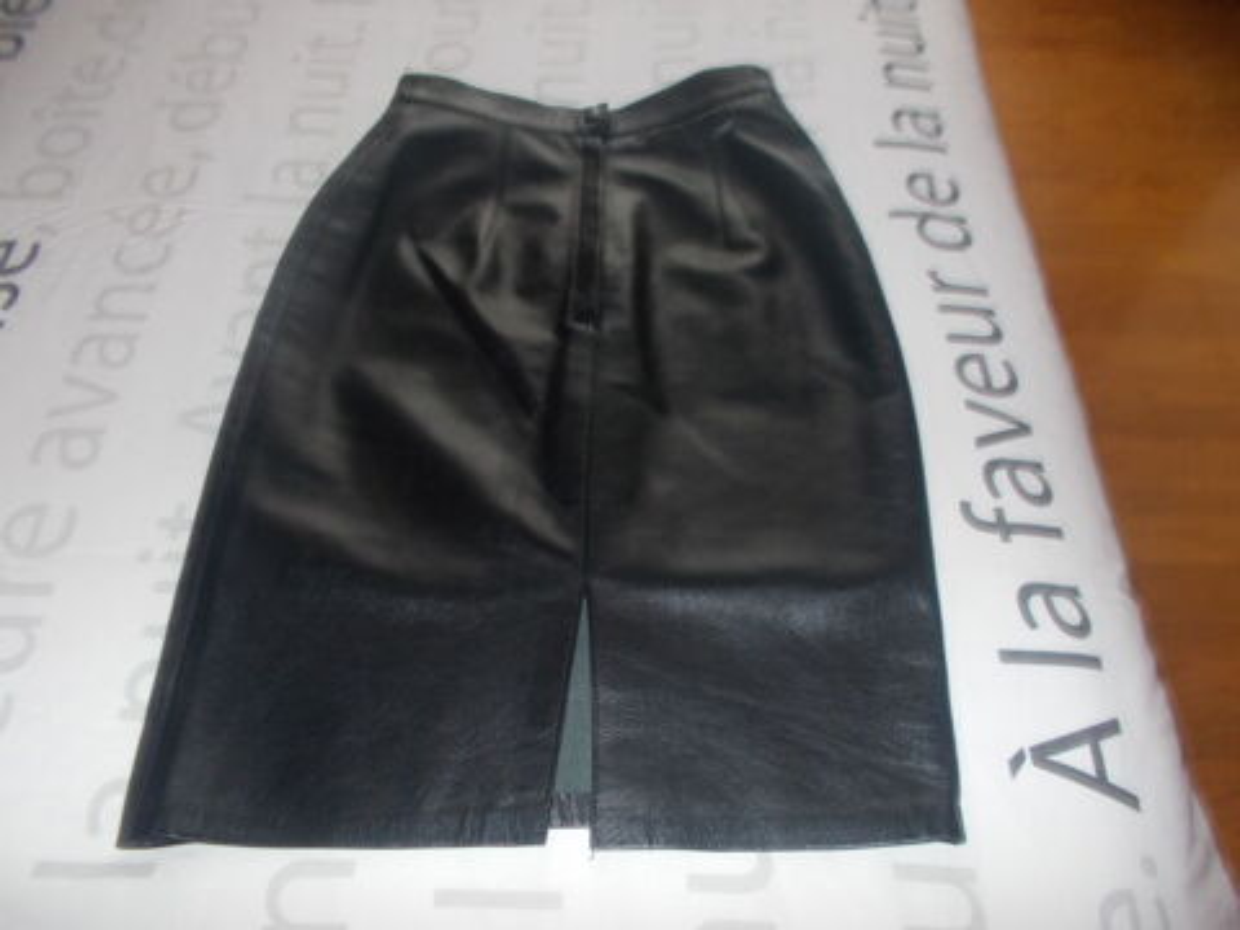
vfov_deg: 53.1
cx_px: 620
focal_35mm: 26
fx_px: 931
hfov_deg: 67.3
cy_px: 465
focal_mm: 4.6
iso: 200
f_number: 3.2
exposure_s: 1/25
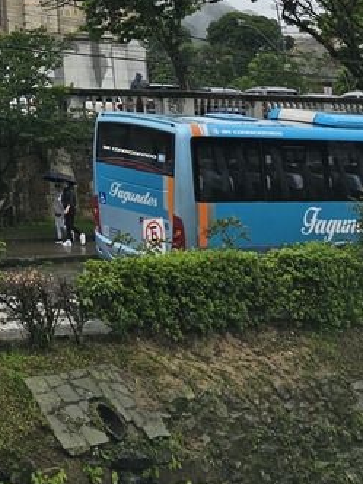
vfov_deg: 21.9
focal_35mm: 74
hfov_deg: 18.2
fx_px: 1035
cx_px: -144
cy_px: -243
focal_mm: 6.3
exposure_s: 1/476
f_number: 1.7
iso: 10
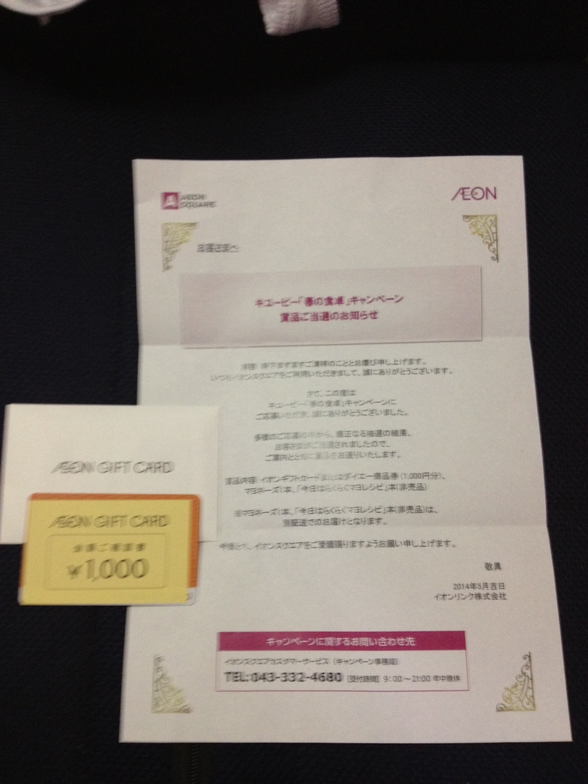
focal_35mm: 35
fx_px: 793
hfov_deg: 40.7
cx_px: 294
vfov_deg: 52.6
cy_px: 392
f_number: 2.4
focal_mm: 4.28
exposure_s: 1/20
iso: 200
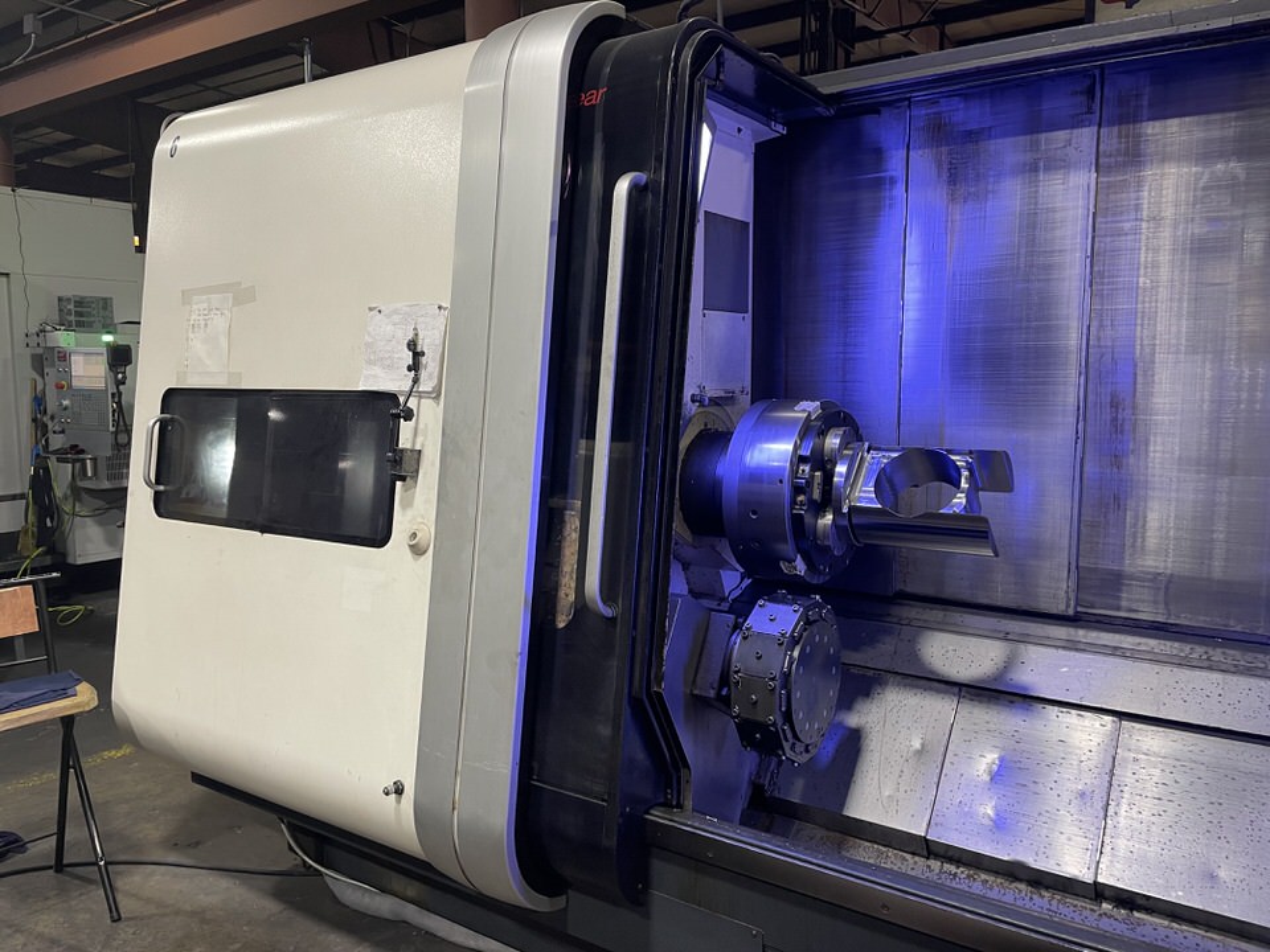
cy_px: 476
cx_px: 635
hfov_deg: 67.3
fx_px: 954
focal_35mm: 26
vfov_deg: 53.1
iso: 80
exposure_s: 1/60
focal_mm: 4.2
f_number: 1.6
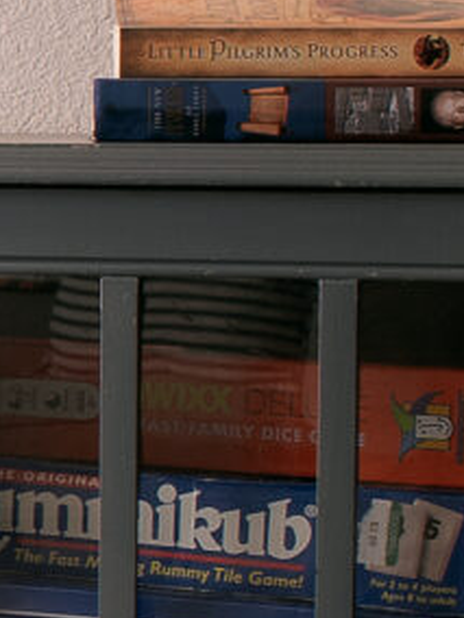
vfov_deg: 6.5
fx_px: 5415
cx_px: -1466
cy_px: 221
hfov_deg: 4.5
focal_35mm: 303
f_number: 8
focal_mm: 35
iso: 400
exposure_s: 1/50
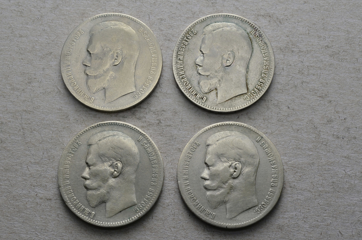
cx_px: 184
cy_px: 120
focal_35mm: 58
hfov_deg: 34.6
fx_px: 582
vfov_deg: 23.3
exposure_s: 1/250
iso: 400
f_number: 14
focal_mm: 38
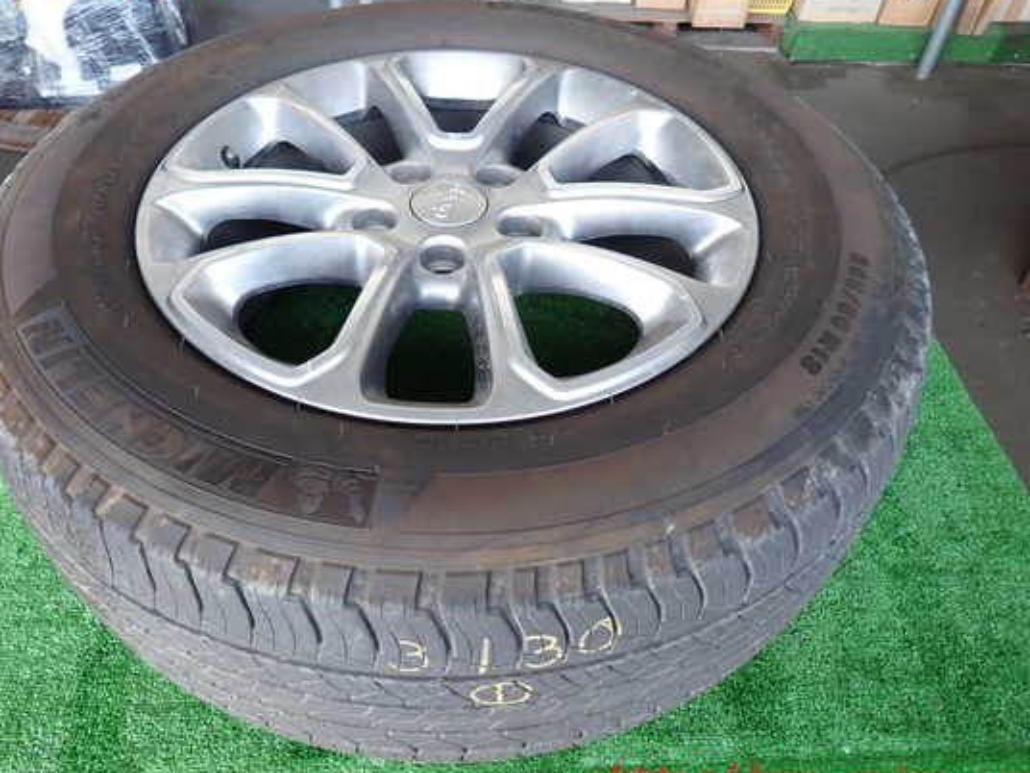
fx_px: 833
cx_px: 469
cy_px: 375
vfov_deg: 49.7
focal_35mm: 28
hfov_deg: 63.3
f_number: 2
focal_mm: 4.5
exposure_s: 1/60
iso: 200
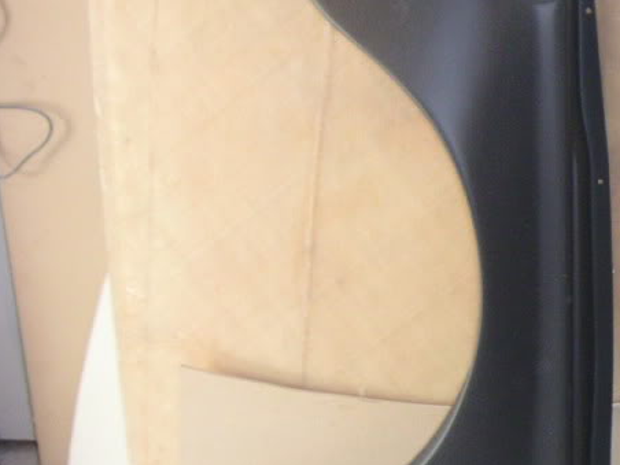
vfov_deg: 17.2
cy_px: 251
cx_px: 675
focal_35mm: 86
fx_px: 1540
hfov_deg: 21.6
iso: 160
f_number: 2.8
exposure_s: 1/45
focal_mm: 6
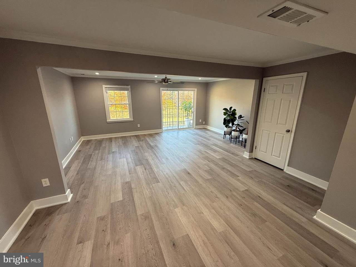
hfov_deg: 102.1
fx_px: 144
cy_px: 134
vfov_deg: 85.7
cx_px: 178
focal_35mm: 14
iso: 160
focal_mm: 2.22
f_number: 2.2
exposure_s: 1/120
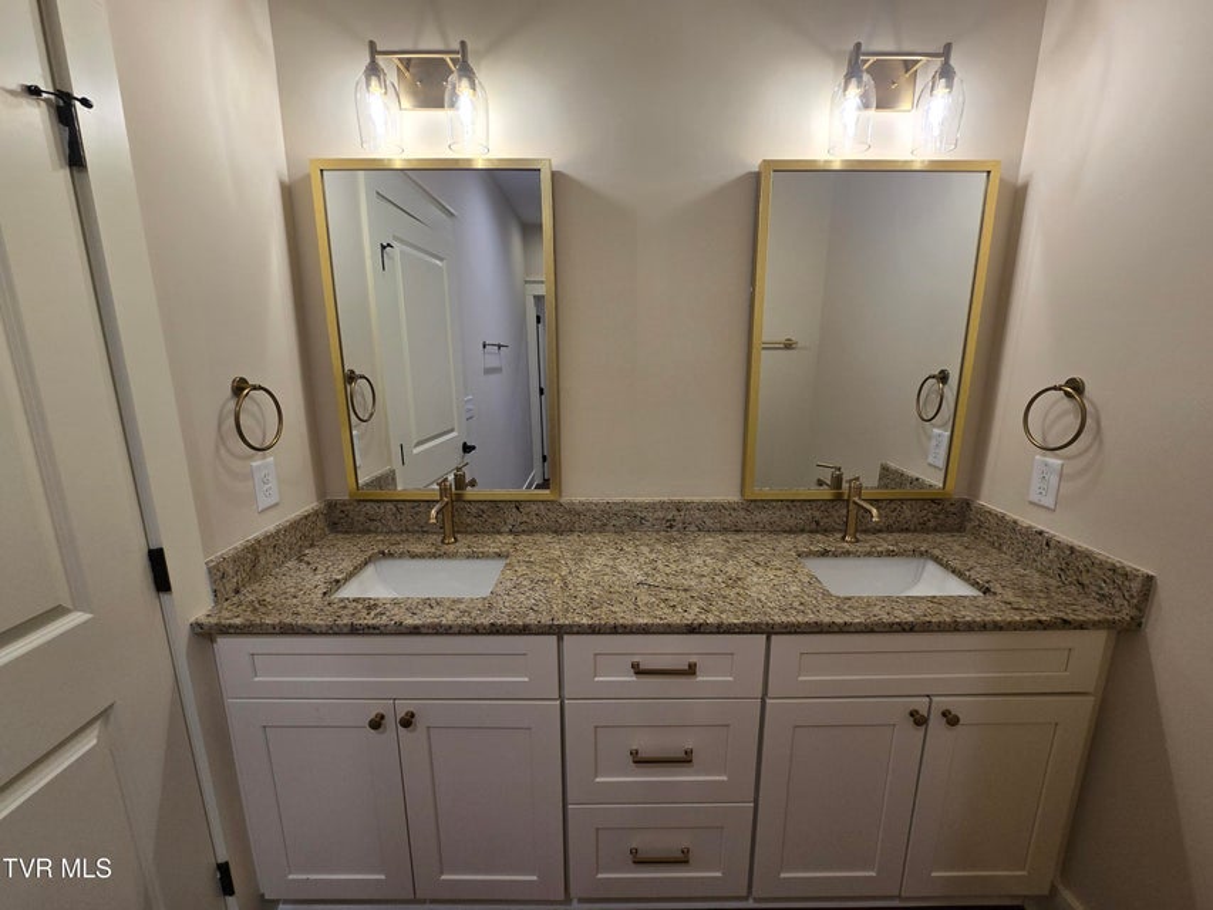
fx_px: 456
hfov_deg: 106.2
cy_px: 455
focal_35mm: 13
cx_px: 606
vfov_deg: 89.9
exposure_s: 1/120
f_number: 2.2
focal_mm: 2.2
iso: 80
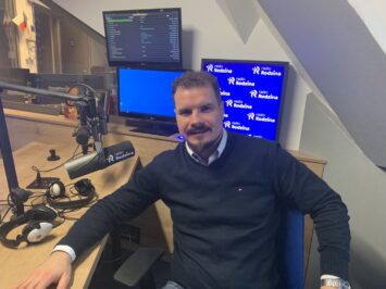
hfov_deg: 67.3
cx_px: 193
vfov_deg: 53.0
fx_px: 290
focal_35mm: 26
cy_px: 144
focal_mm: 4.25
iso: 250
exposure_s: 1/50
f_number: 1.8
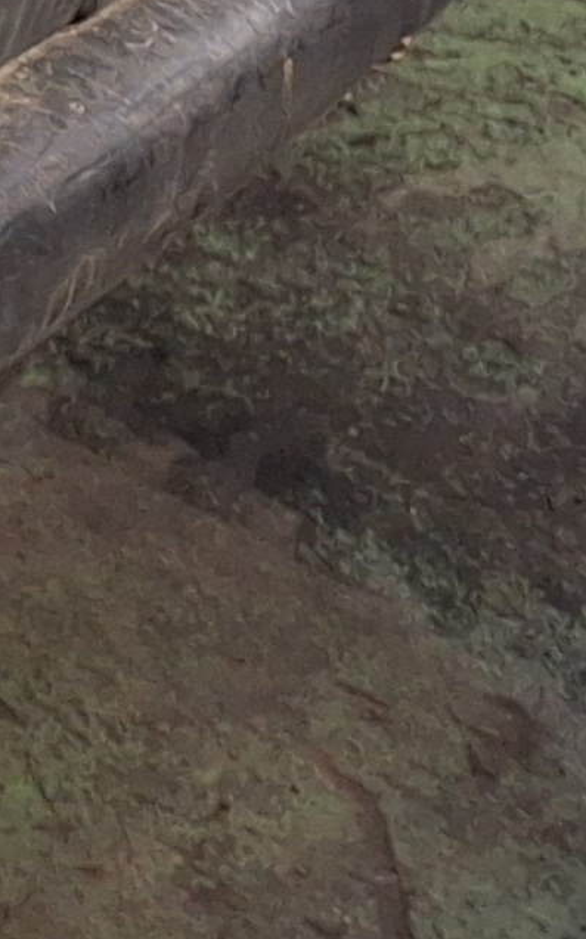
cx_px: -1786
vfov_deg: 10.8
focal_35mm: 170
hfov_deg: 6.3
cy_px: -1147
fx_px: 4348
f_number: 1.8
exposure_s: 1/50
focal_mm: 4.69
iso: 200
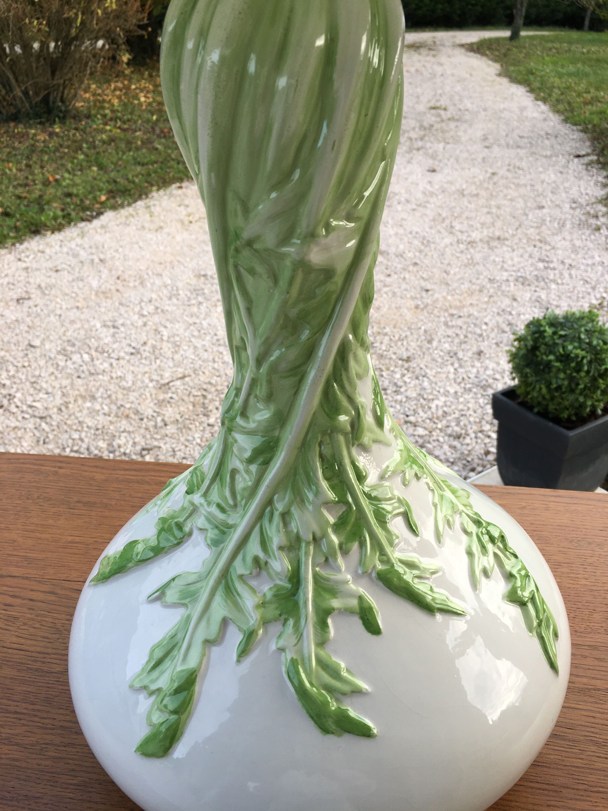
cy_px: 406
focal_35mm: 29
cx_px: 304
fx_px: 679
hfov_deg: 48.2
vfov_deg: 61.7
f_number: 2.2
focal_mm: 4.15
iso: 25
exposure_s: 1/232
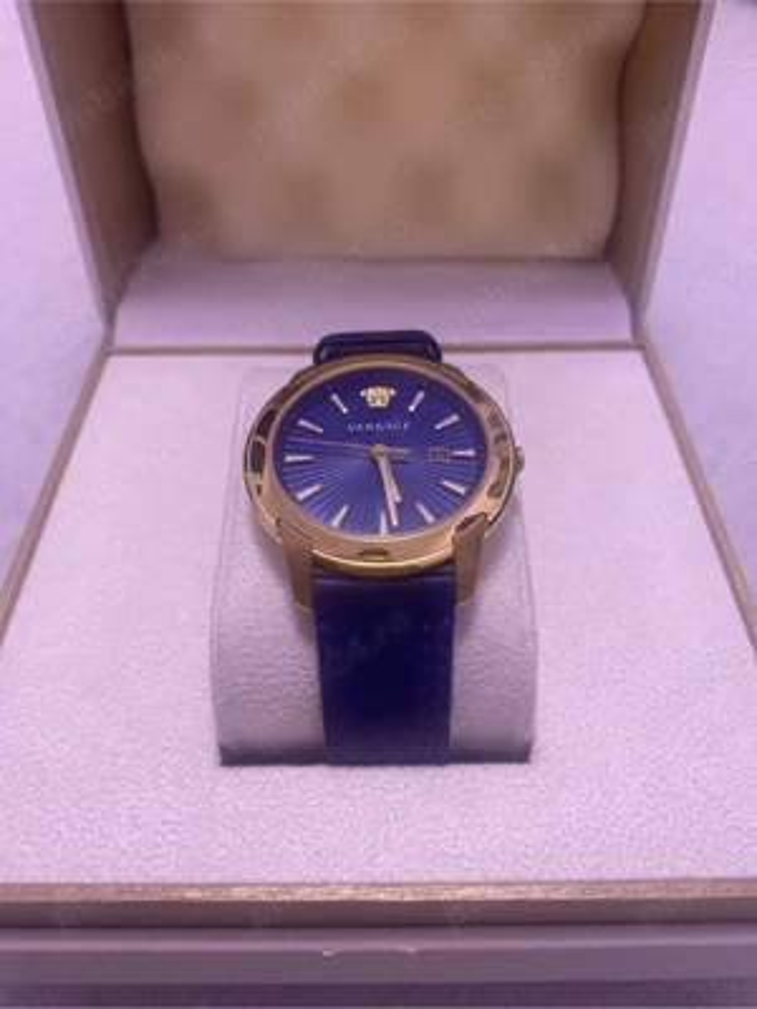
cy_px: 504
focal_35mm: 25
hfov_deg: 54.9
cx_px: 378
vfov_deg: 69.4
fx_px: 729
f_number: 1.8
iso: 100
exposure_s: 1/100
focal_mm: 4.25
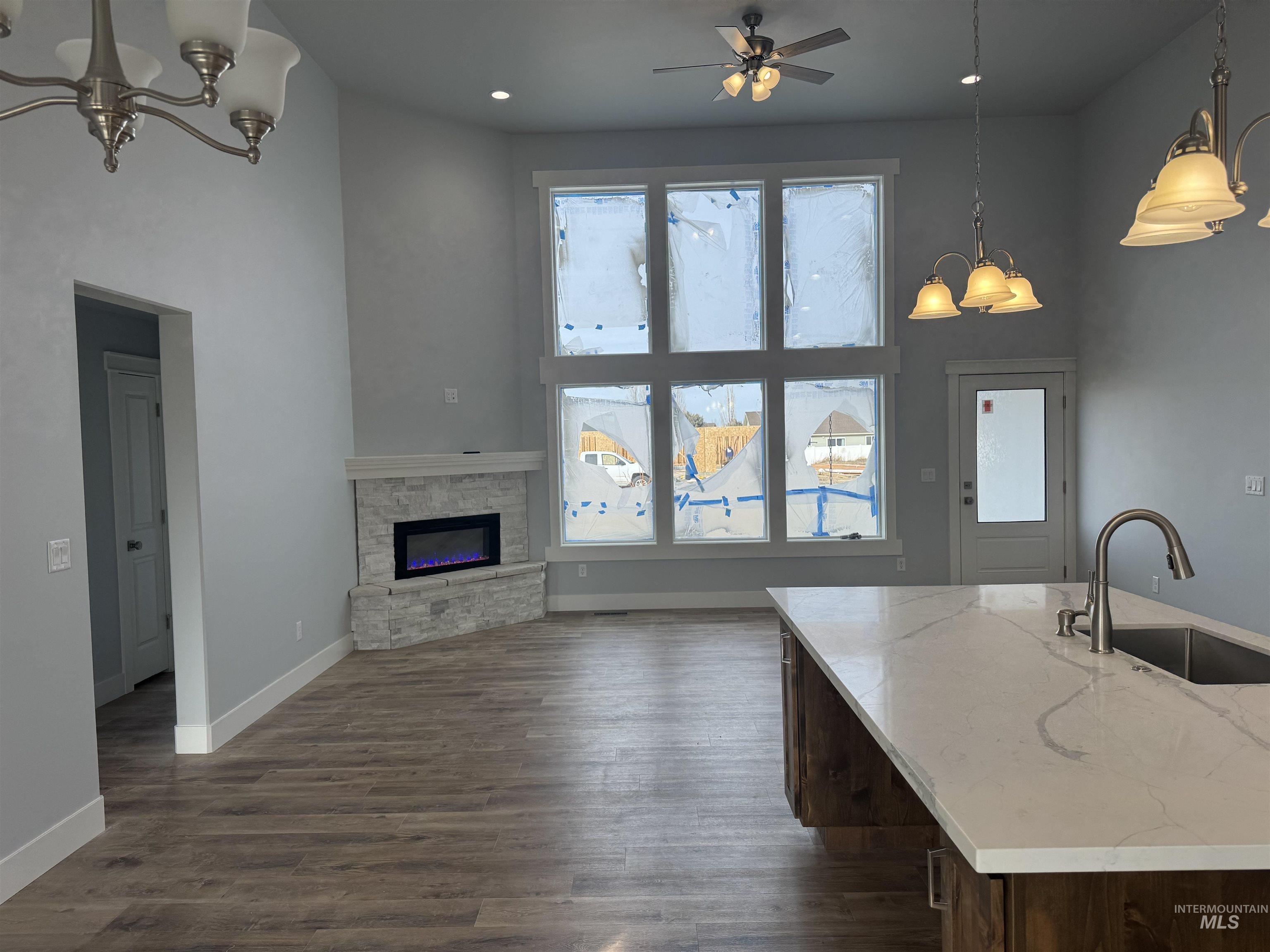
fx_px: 881
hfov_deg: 71.6
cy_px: 476
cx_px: 635
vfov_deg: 56.8
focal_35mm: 24
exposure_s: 1/604
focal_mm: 6.76
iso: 80
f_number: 1.78
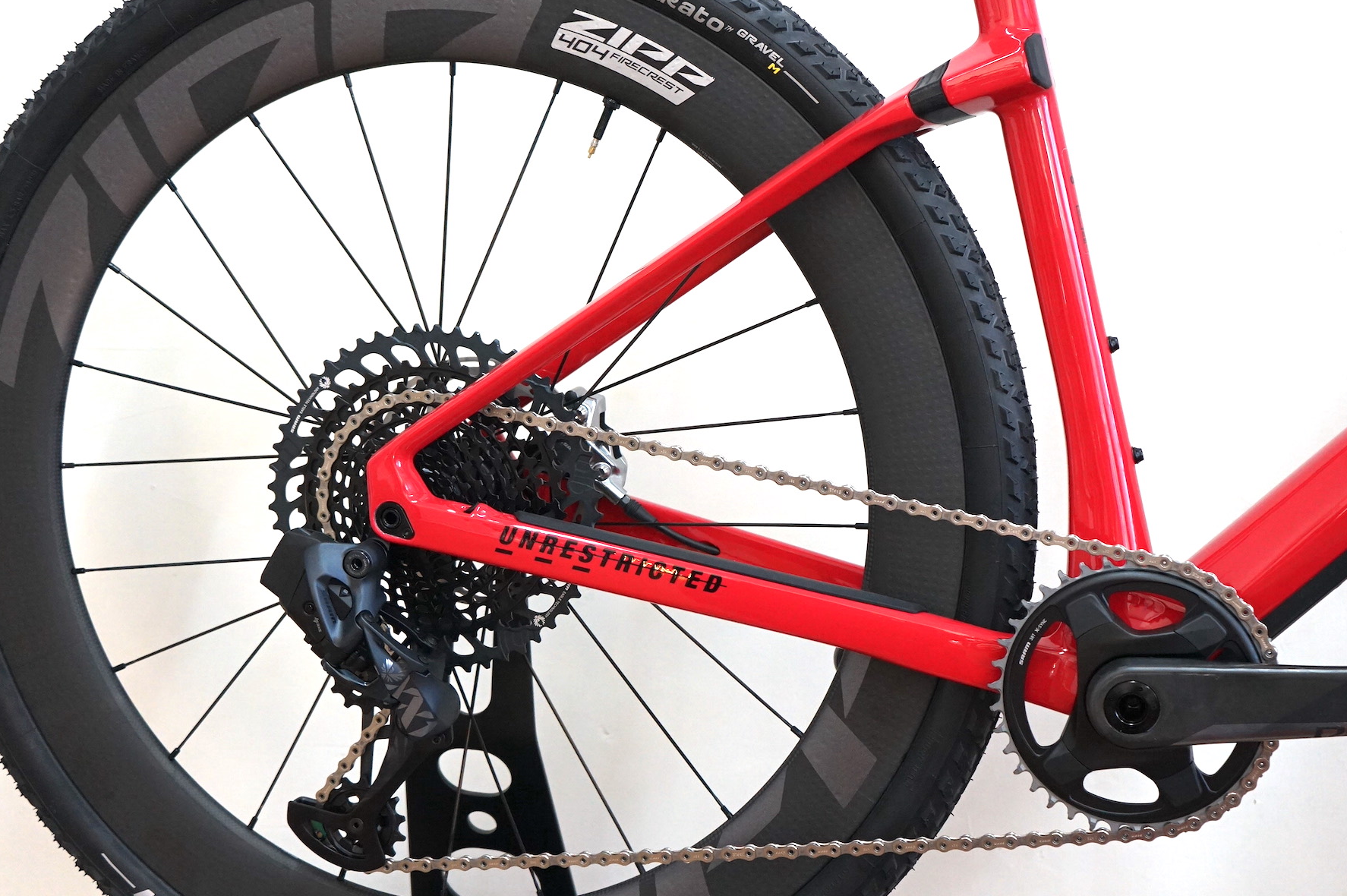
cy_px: 437
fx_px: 1944
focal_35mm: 52
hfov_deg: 38.1
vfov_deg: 26.0
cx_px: 798
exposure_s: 1/160
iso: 1600
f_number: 4.5
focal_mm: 41
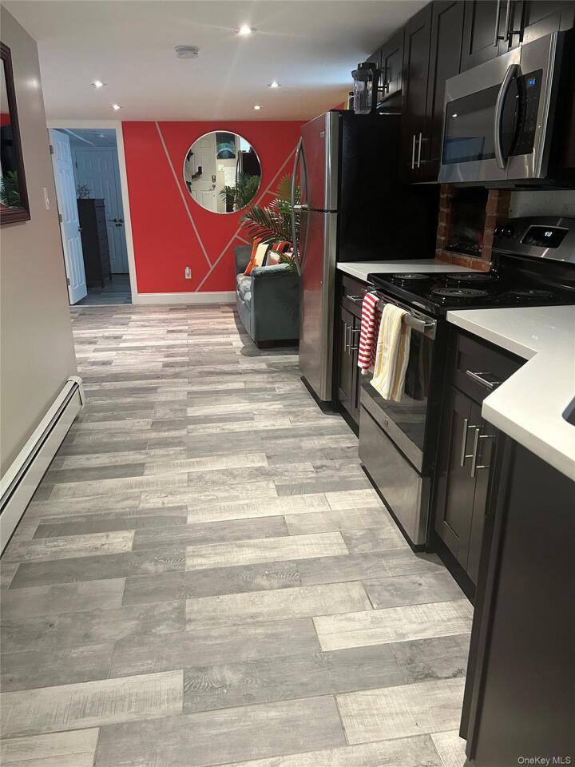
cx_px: 288
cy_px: 384
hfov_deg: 53.1
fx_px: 576
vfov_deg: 67.3
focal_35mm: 26
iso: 250
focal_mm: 5.7
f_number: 1.5
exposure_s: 1/60
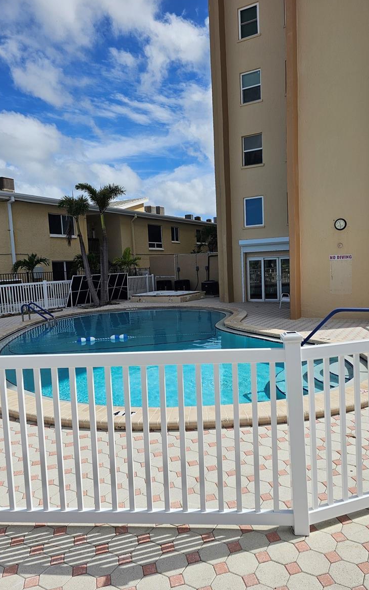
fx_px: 402
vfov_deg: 72.6
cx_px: 216
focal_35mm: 25
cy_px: 298
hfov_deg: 49.1
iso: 10
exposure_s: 1/1641
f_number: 1.7
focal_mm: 6.3
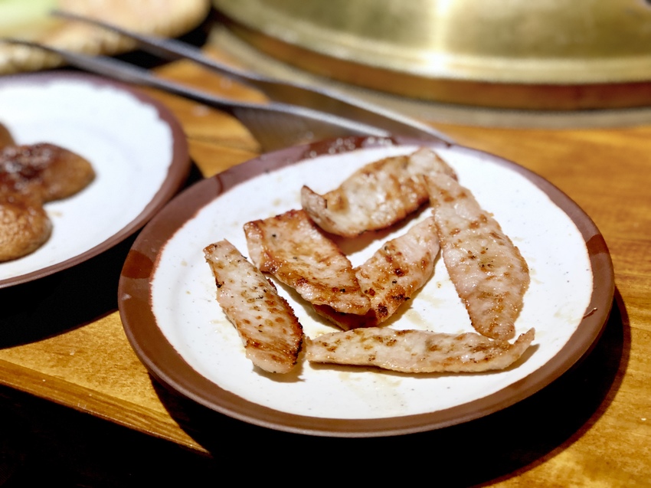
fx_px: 1072
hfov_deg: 33.8
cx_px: 326
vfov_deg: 25.6
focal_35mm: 57
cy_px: 244
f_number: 2.8
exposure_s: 1/60
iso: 160
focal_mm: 6.6
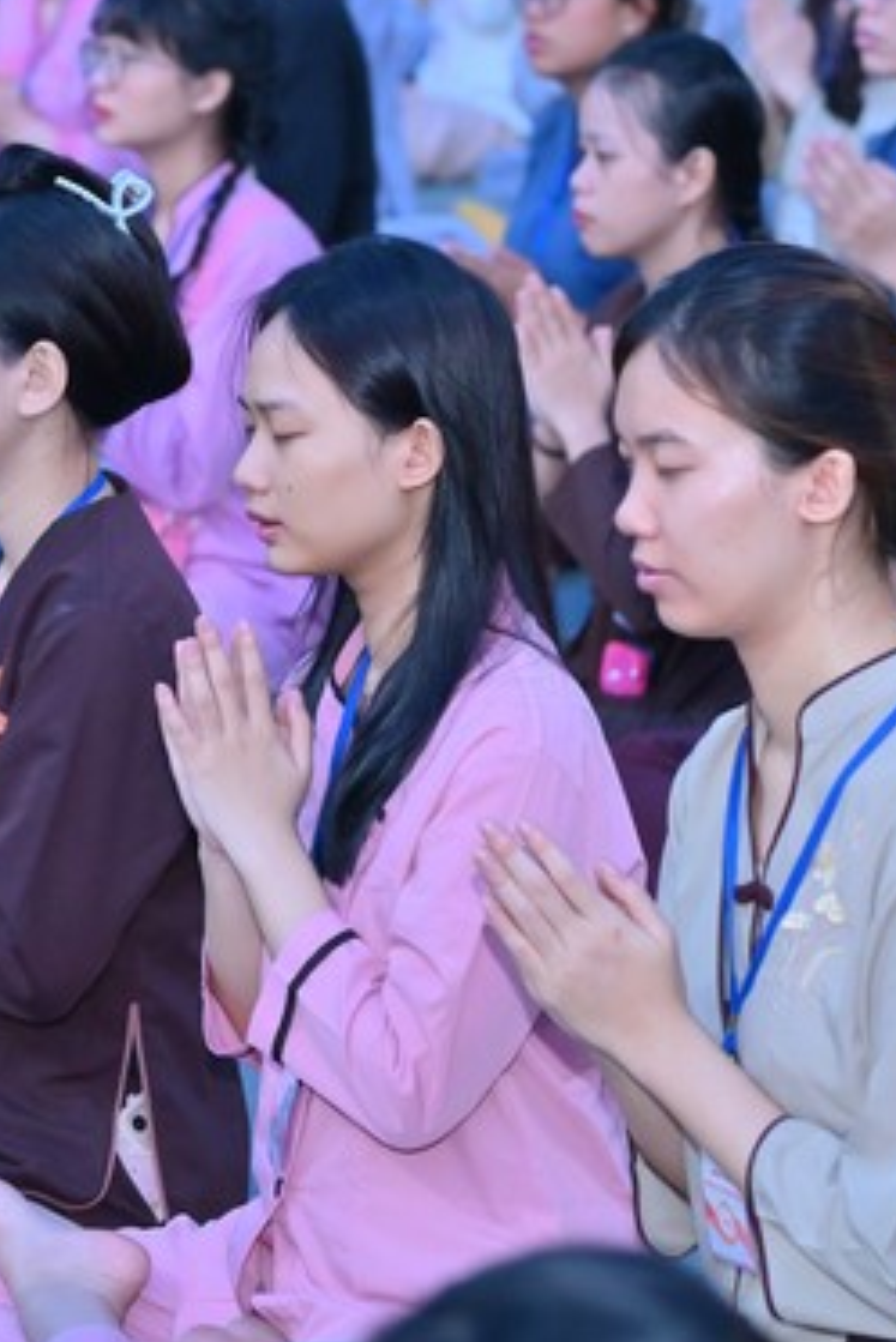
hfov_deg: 6.5
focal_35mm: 209
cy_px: 583
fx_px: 7795
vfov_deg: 9.8
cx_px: -72
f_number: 5
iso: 2500
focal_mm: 120
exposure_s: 1/100
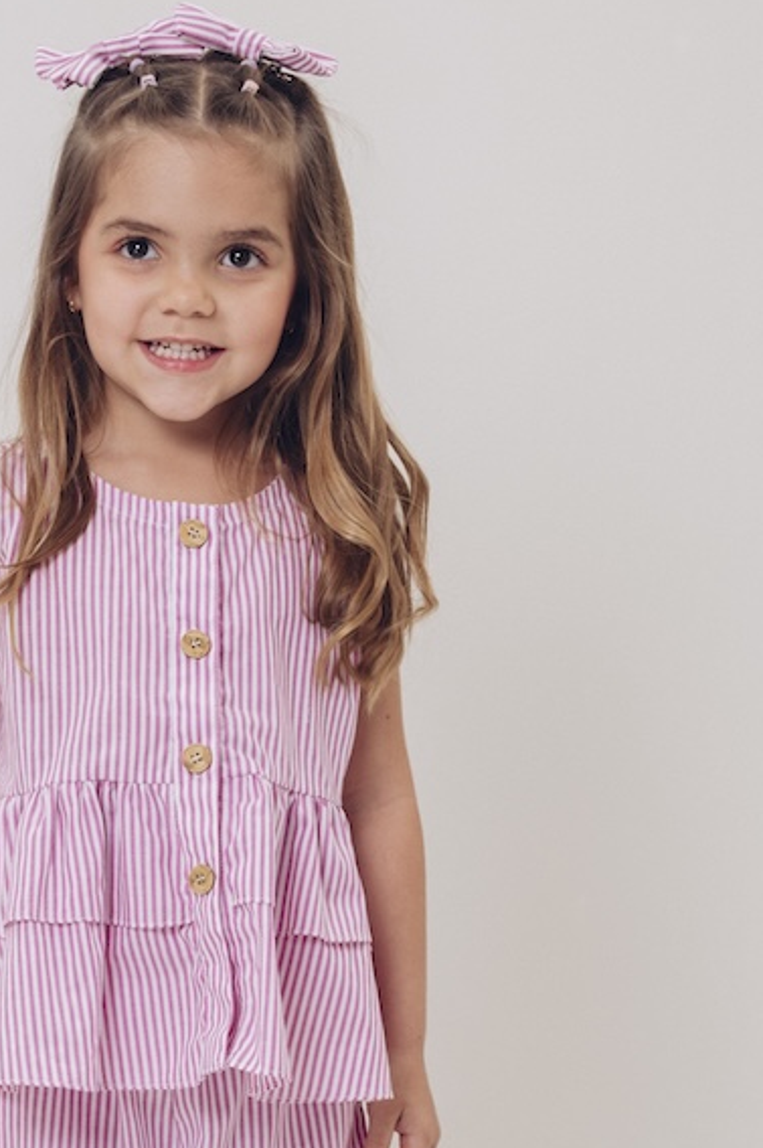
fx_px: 3567
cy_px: 976
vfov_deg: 18.1
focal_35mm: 112
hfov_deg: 12.2
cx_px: 254
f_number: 11
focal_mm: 62
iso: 200
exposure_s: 1/160
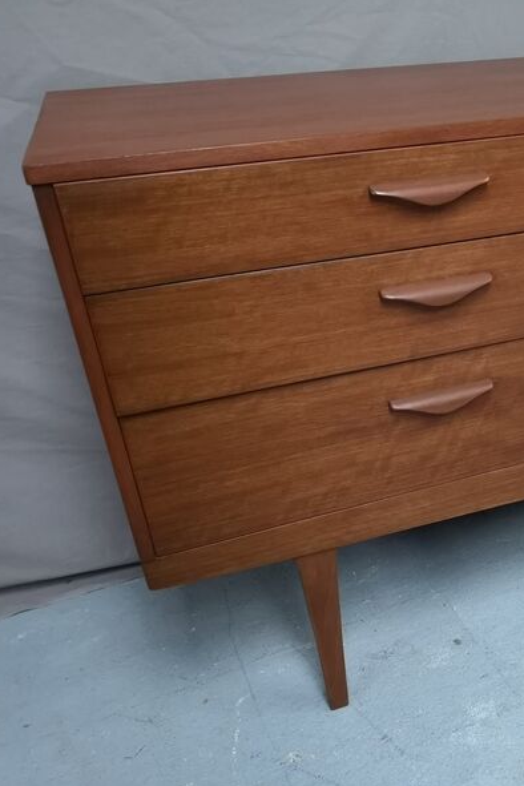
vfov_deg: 50.7
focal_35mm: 38
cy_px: 392
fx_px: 830
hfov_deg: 32.4
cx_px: 516
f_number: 1.8
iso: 640
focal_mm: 3.95
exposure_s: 1/17.1
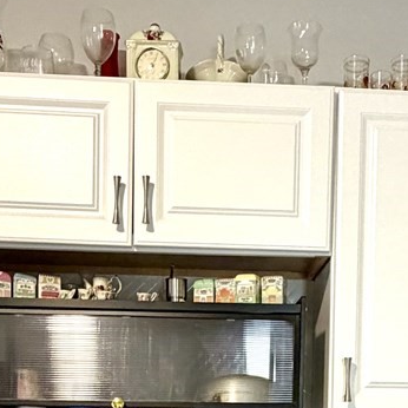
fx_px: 733
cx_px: 254
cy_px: 473
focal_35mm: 55
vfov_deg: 27.8
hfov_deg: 31.0
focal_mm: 2.22
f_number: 2.2
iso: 400
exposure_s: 1/60
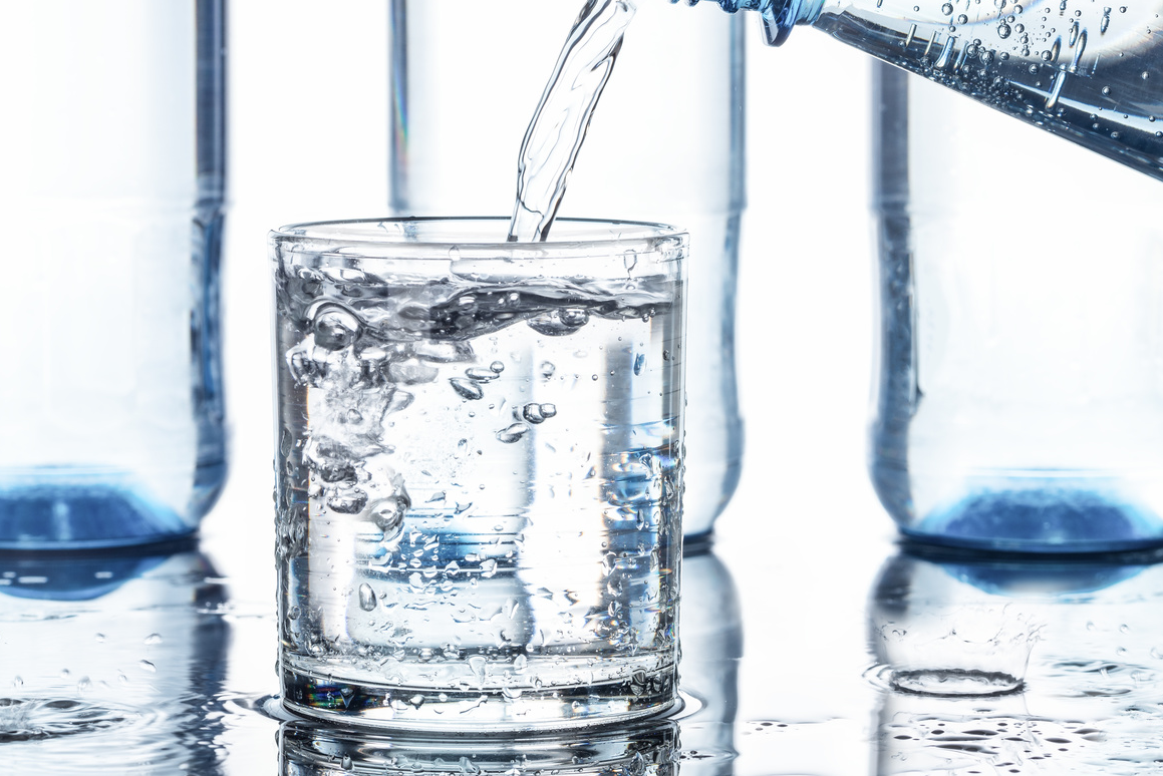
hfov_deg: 15.6
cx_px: 707
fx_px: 4234
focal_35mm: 131
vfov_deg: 10.5
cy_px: 303
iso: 160
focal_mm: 90
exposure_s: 1/160
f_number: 16
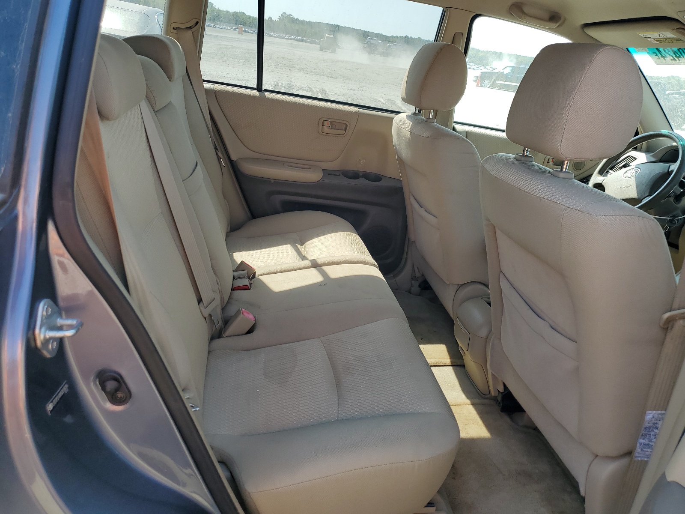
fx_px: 515
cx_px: 342
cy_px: 257
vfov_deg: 53.1
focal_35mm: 26
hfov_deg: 67.3
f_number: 1.5
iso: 50
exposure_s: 1/714
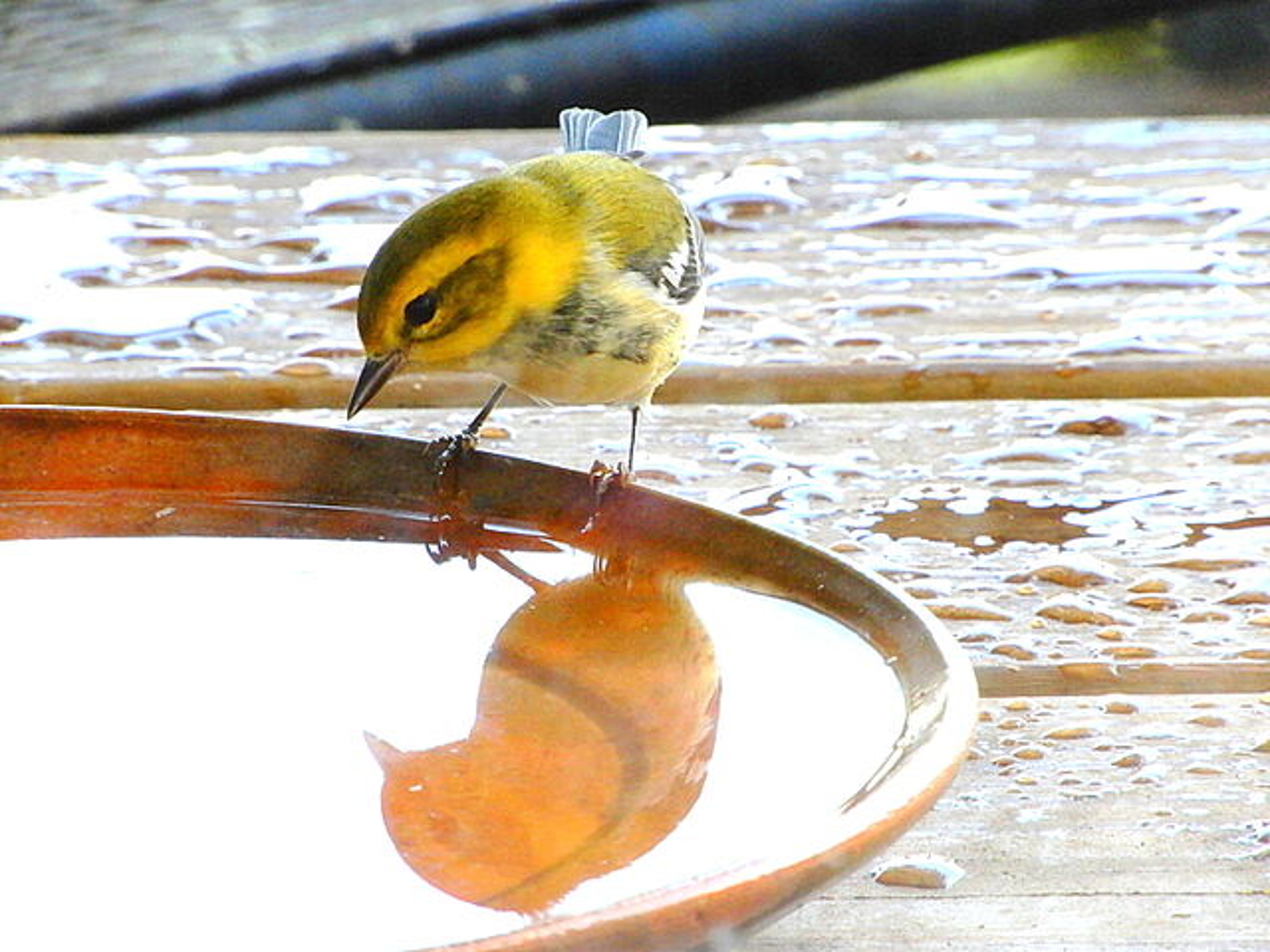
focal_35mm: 550
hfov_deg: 3.6
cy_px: 476
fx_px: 20179
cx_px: 635
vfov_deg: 2.7
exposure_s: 1/100
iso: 400
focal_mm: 98.1
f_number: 8
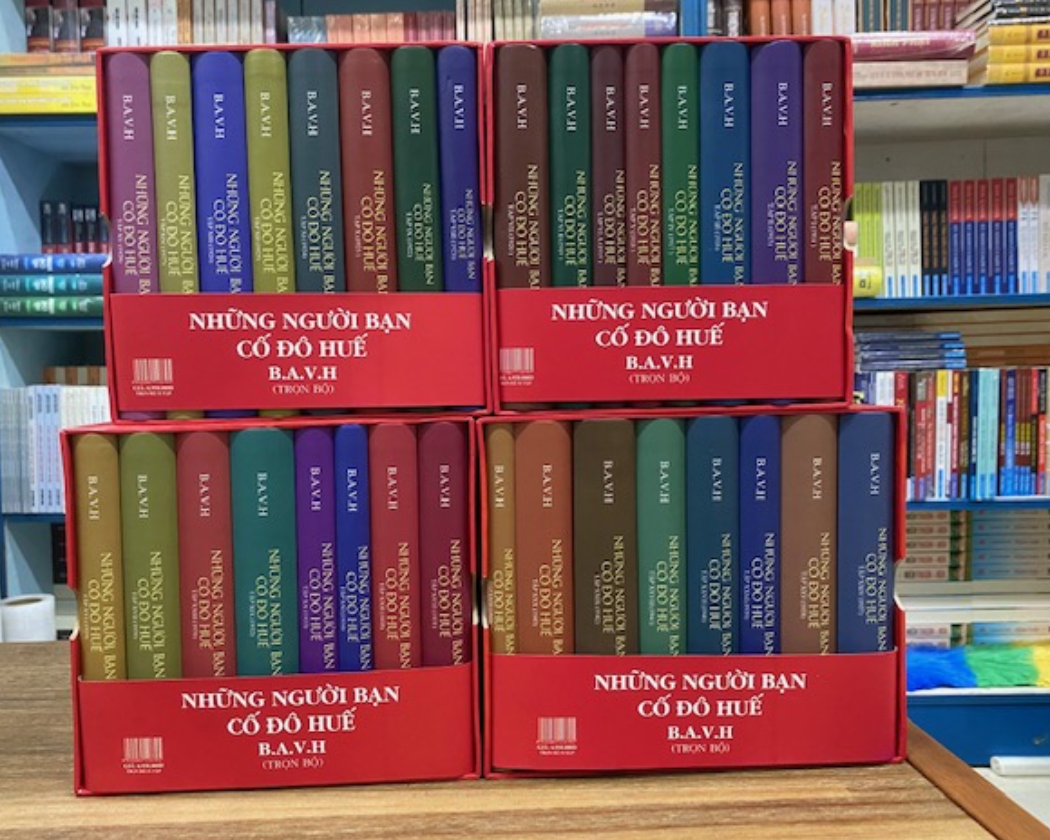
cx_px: 483
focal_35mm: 28
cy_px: 427
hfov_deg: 62.1
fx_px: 870
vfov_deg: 51.5
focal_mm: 4.25
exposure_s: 1/60
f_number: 1.8
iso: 500
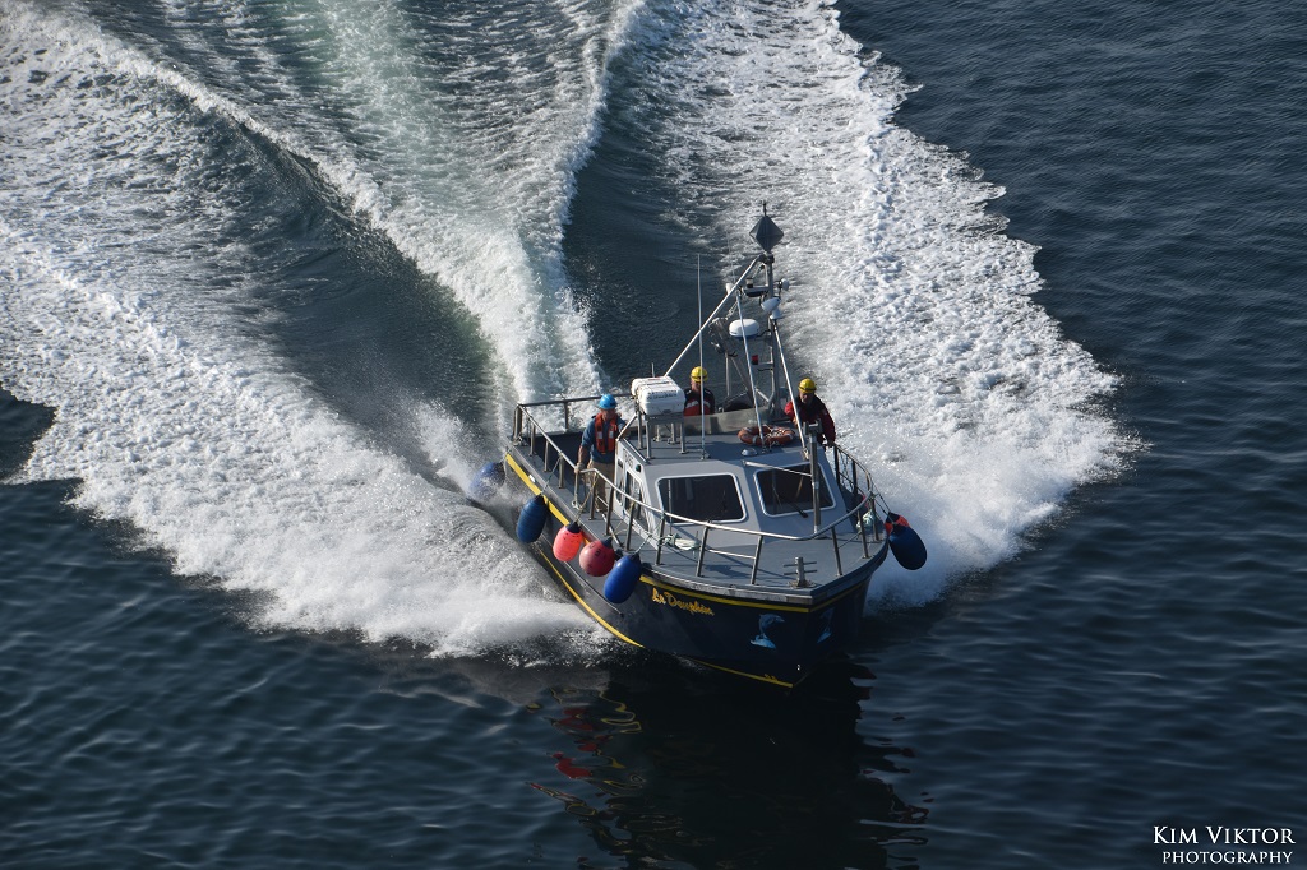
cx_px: 654
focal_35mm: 128
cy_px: 435
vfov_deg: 10.7
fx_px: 4627
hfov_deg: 16.1
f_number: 10
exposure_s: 1/400
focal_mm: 85
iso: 200
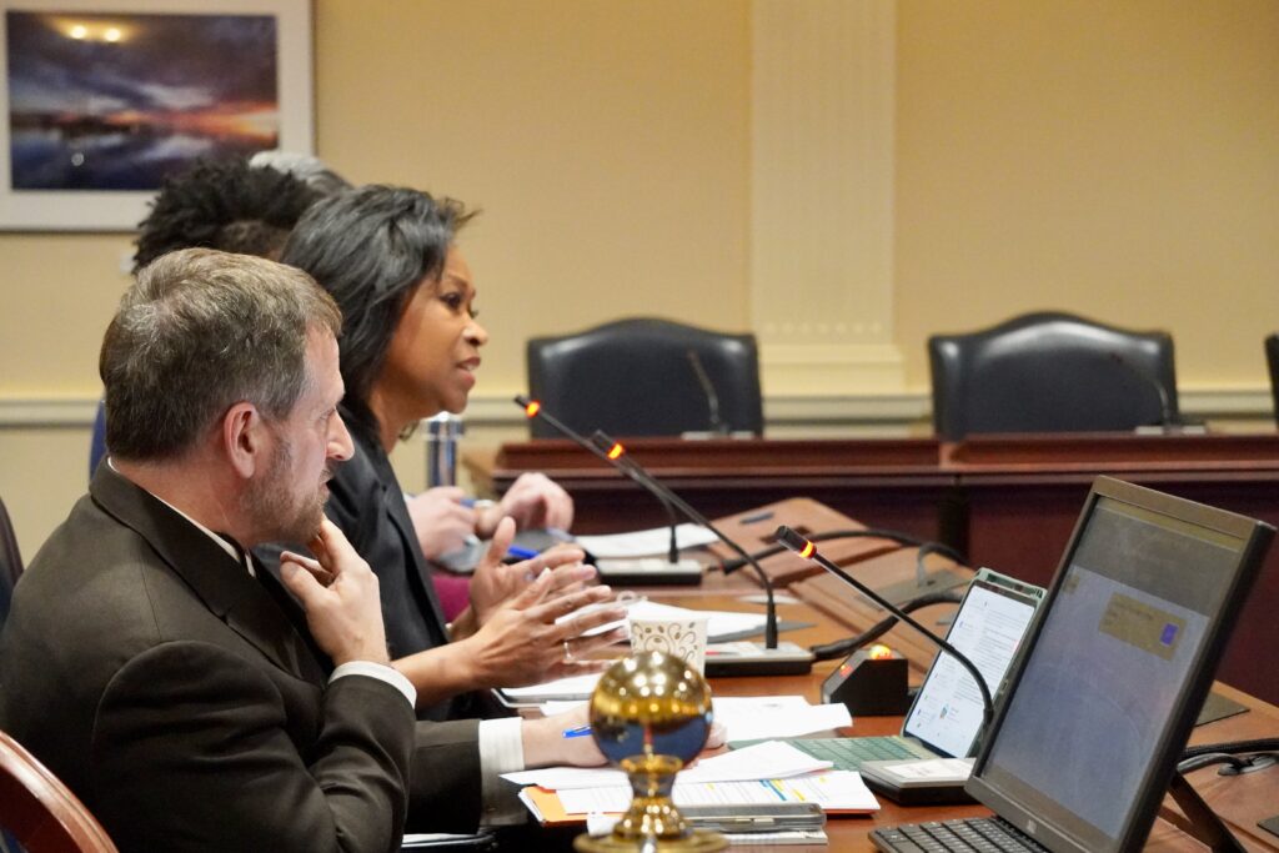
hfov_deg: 18.7
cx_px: 640
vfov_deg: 12.5
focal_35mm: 110
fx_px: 3891
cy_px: 426
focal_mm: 73
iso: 6400
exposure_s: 1/125
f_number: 5
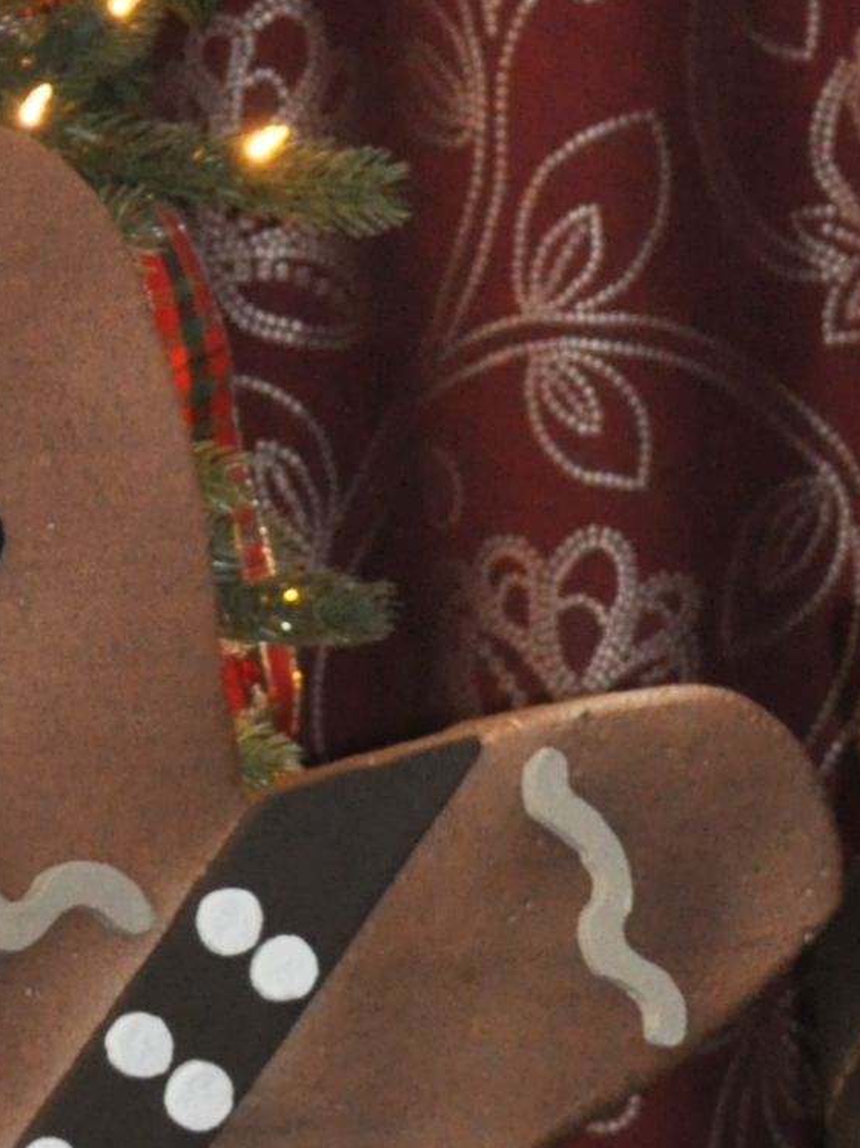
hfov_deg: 3.3
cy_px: -3
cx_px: -206
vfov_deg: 4.4
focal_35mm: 455
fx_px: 15068
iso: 1000
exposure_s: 1/30
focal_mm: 55
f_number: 4.5
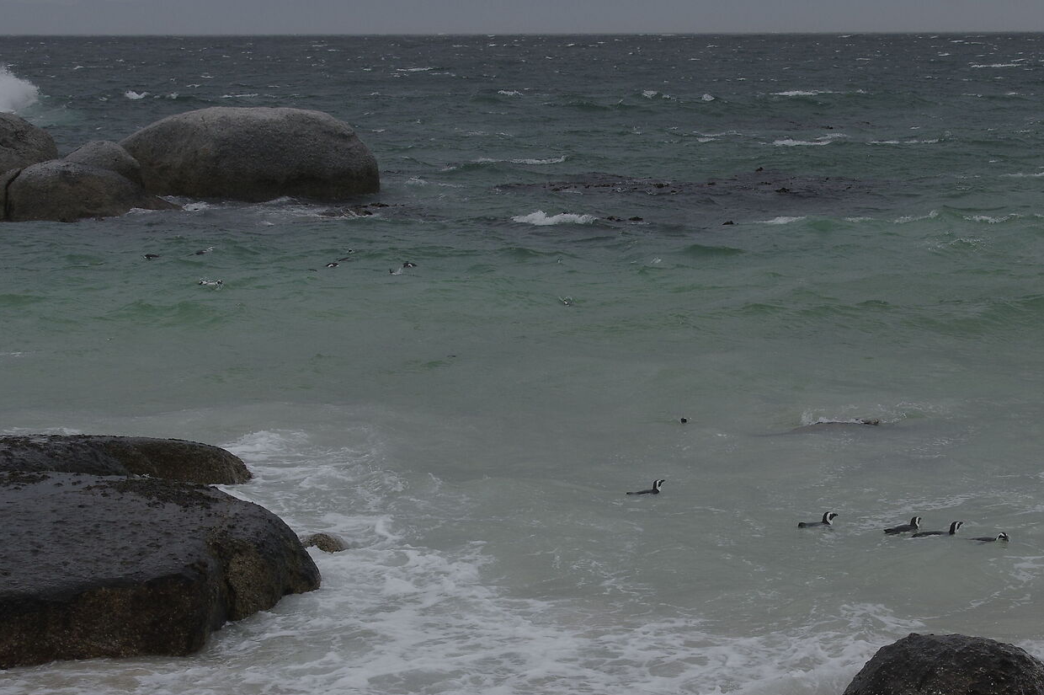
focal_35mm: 89
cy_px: 490
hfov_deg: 22.7
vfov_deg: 15.3
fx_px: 2579
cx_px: 765
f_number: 10
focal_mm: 31
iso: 250
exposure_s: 1/800
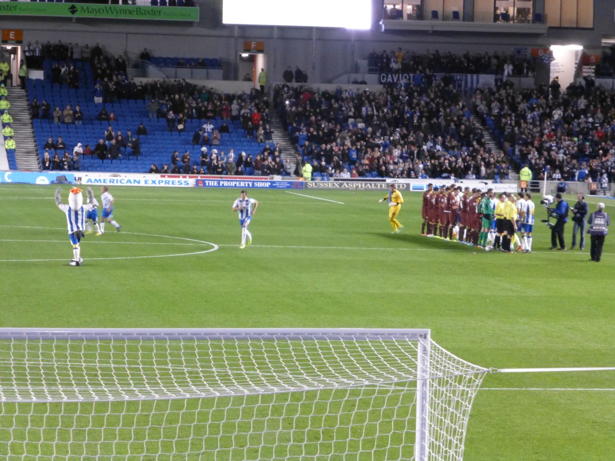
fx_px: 2434
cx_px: 308
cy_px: 230
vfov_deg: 10.8
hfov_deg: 14.4
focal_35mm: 137
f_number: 5.4
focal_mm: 24.4
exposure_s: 1/25
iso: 800
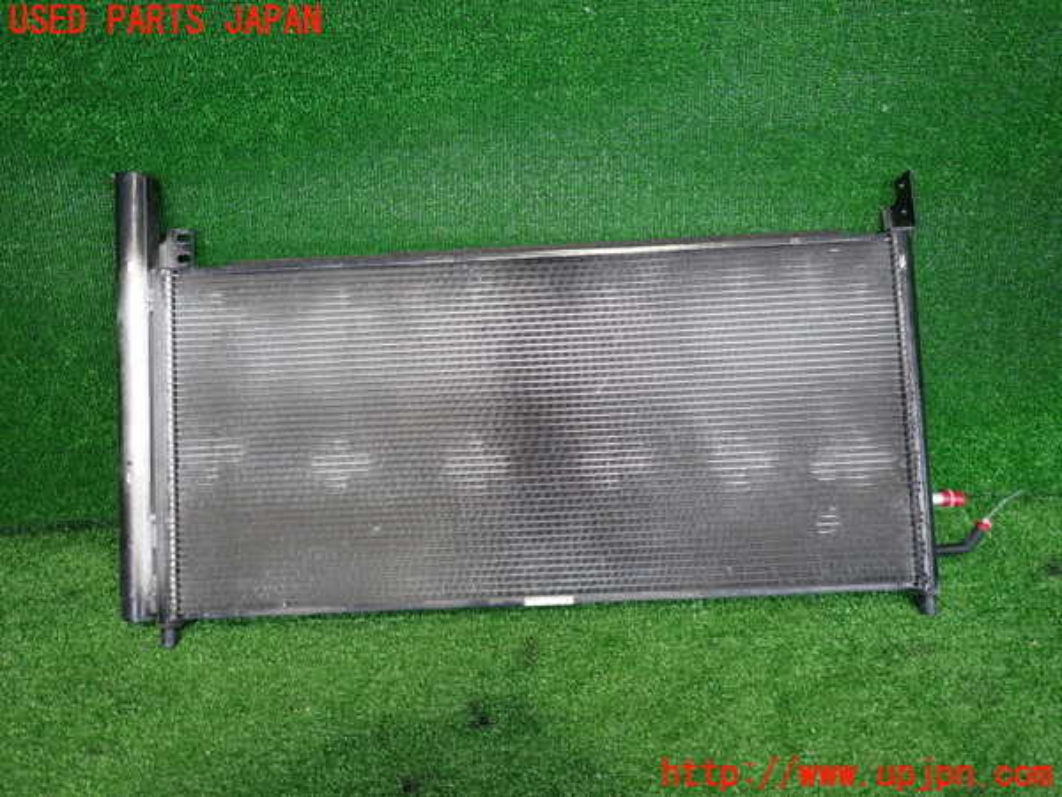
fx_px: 767
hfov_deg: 69.4
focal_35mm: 25
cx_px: 531
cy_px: 398
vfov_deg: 54.9
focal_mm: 4.5
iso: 200
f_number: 2
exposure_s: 1/30
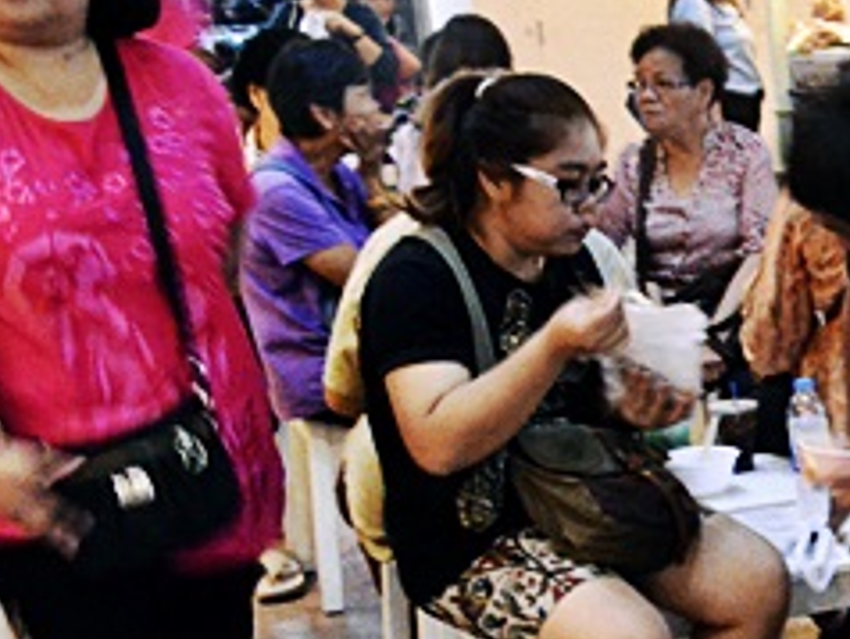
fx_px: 2138
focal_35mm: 87
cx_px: 1018
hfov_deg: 21.0
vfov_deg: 16.7
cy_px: 623
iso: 6400
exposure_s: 1/8
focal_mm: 24
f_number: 25
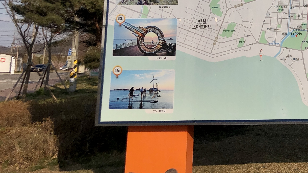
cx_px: 335
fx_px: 547
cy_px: -36
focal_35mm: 67
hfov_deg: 28.7
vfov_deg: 17.2
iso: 25
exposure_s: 1/4808
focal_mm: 3.99
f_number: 1.8
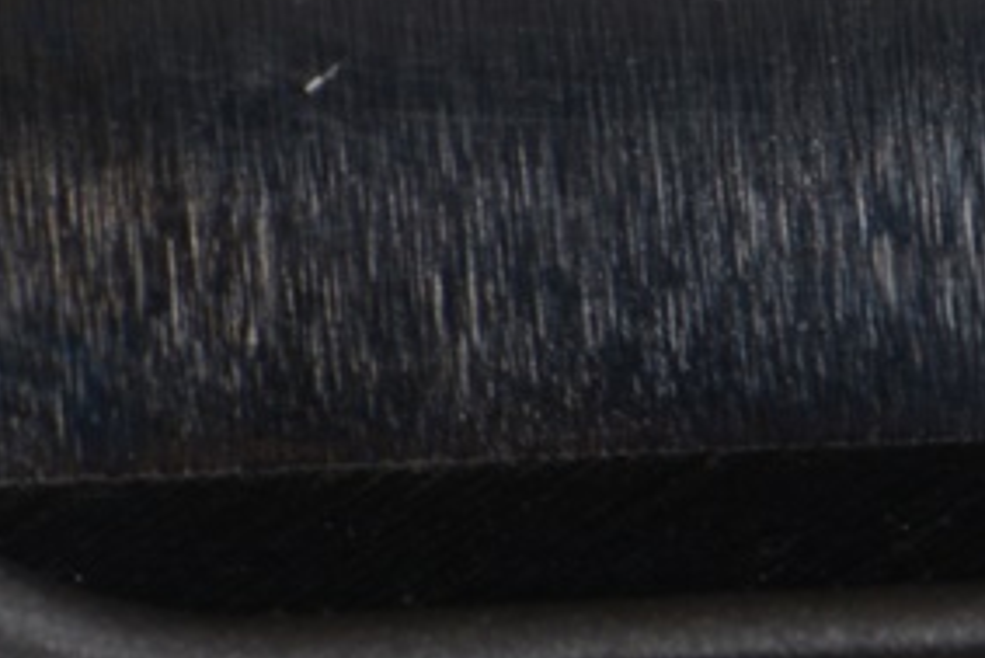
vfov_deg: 1.8
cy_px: -44
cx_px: 2328
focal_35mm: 760
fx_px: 20804
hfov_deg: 2.7
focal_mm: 105
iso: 100
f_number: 22
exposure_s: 1/60
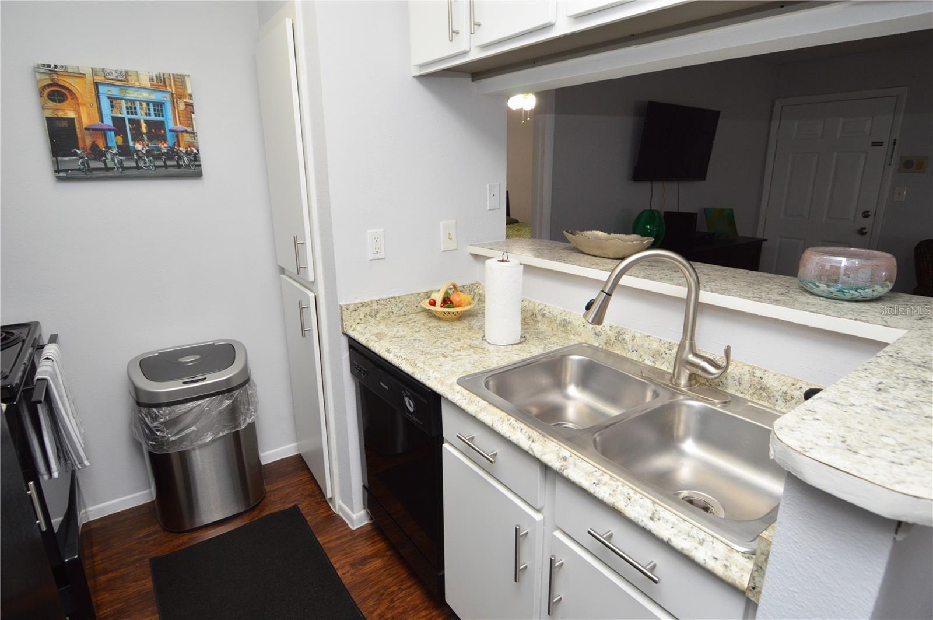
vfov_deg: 67.3
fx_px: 466
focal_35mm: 18
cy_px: 310
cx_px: 466
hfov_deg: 90.1
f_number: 4
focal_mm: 12
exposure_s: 1/60
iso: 400
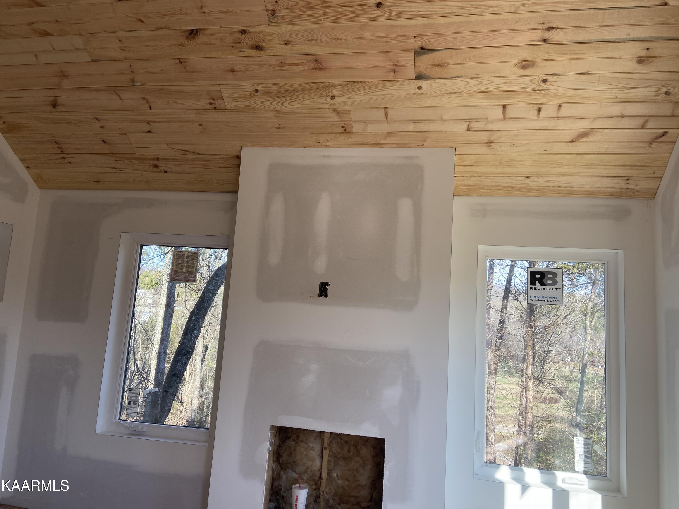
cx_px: 340
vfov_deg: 53.1
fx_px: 510
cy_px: 254
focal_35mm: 26
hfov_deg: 67.3
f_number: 1.8
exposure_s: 1/285
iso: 32
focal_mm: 4.25
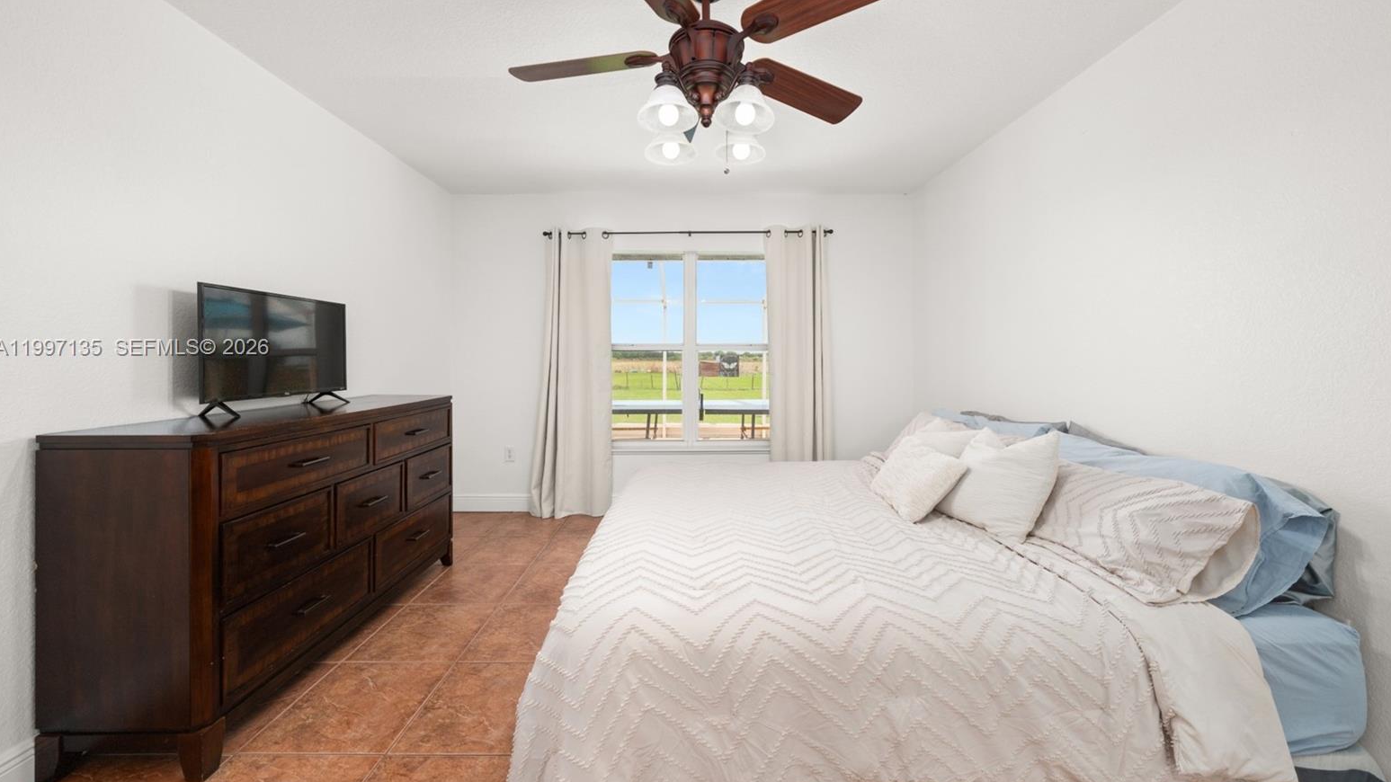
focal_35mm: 13
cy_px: 349
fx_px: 479
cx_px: 709
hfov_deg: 110.8
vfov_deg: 78.2
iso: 400
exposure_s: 1/5
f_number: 11
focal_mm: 12
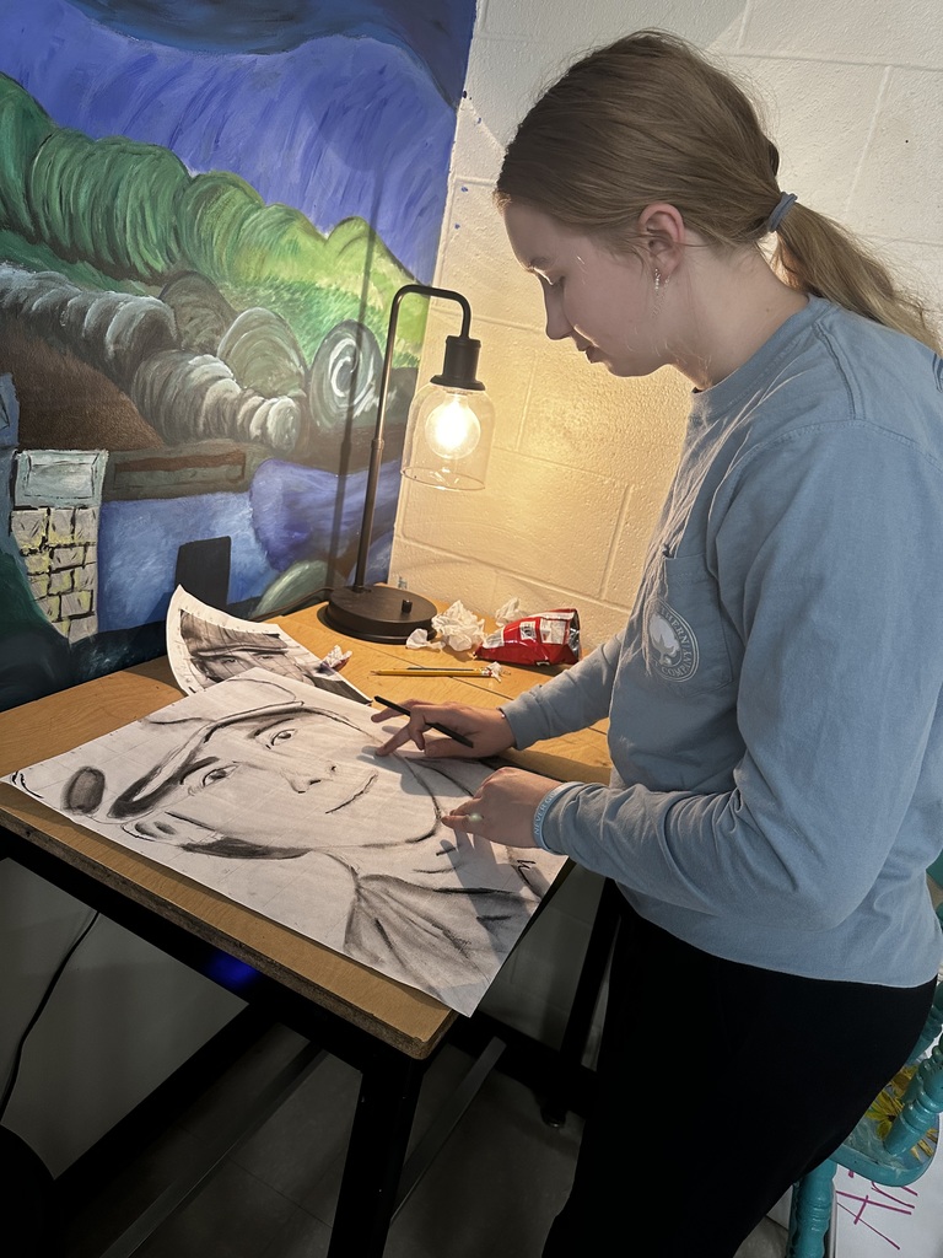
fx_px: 872
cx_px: 472
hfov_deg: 56.8
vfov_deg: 71.6
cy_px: 629
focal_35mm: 24
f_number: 1.78
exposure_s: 1/60
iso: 200
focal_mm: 6.86
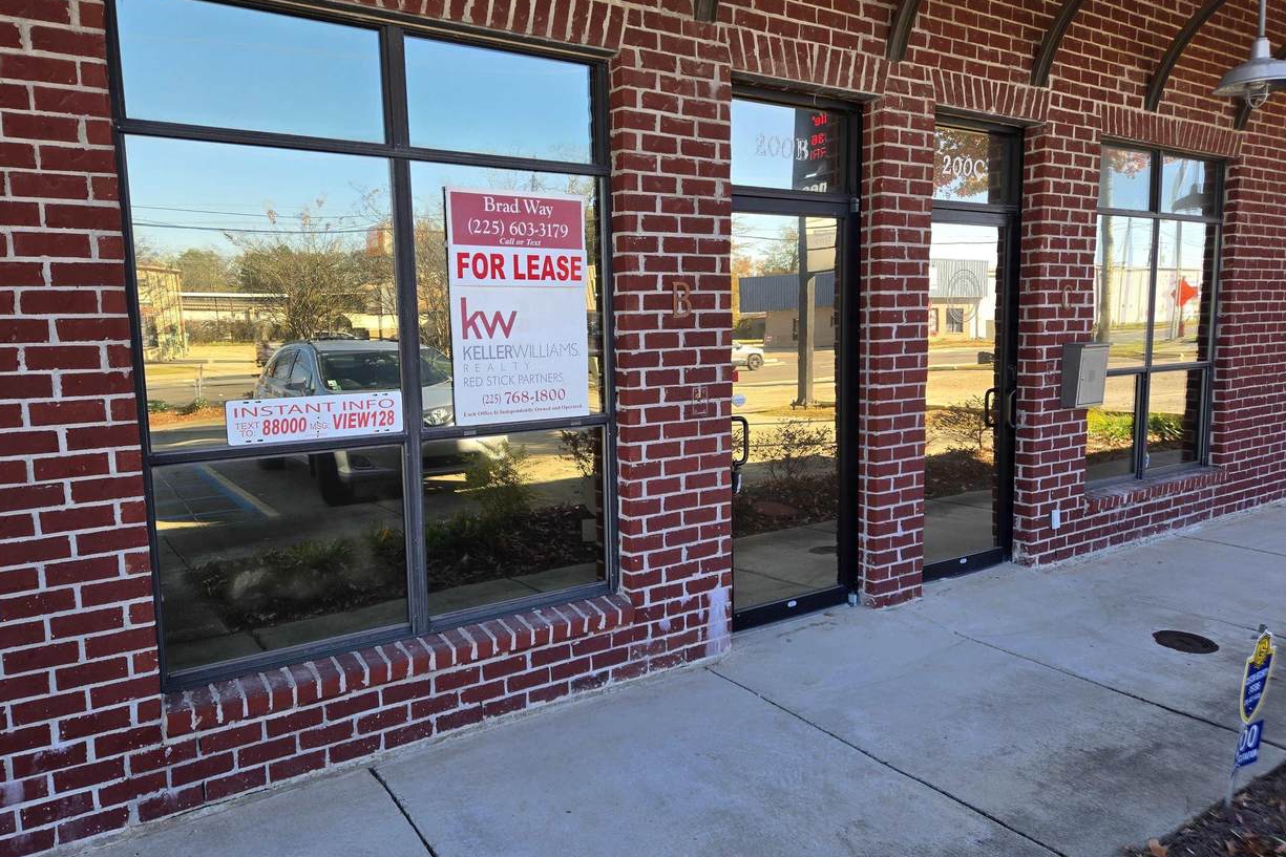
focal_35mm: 25
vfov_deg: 51.3
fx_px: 893
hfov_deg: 71.5
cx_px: 630
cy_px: 412
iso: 25
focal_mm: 5.4
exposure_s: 1/202
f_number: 1.8
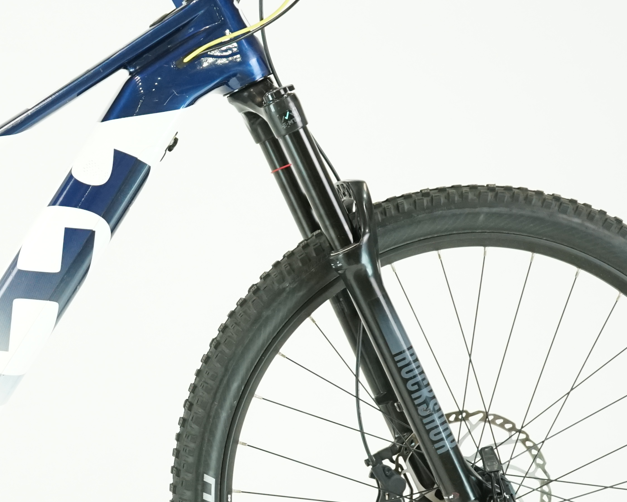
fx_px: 2375
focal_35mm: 128
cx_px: -37
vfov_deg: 12.1
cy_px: 289
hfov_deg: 14.7
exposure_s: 1/200
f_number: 5
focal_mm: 51
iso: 2000
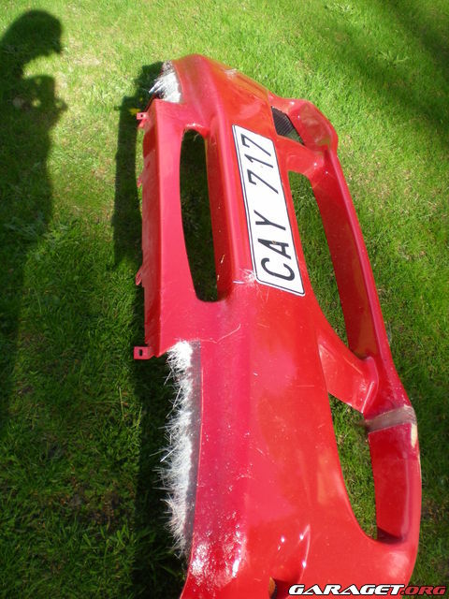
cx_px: 224
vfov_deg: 49.0
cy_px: 300
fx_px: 657
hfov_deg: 37.7
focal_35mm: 38
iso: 50
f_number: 3.1
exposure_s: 1/230
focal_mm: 6.3
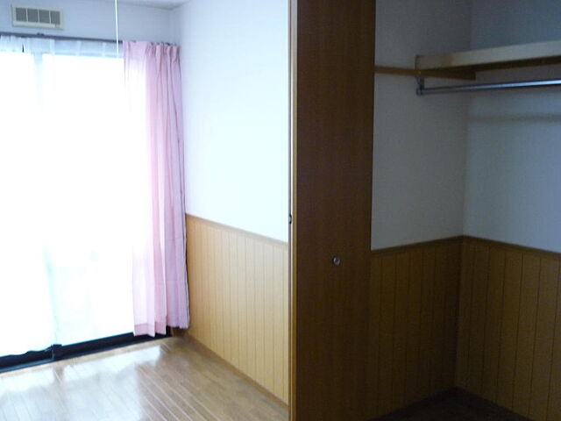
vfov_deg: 42.9
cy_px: 210
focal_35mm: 33
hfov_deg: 55.4
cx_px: 280
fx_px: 535
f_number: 2.8
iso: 400
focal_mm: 5.5
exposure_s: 1/25
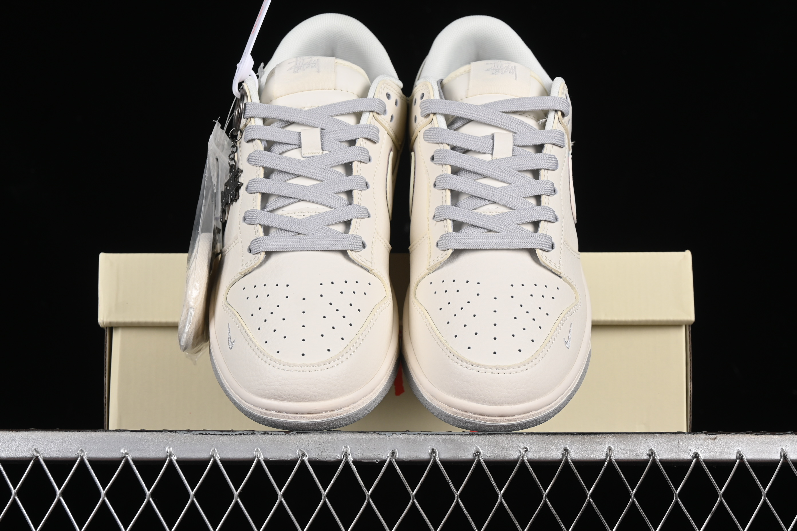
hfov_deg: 27.0
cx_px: 398
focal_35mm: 75
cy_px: 266
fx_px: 1660
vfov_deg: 18.2
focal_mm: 50
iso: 160
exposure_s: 1/100
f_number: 8
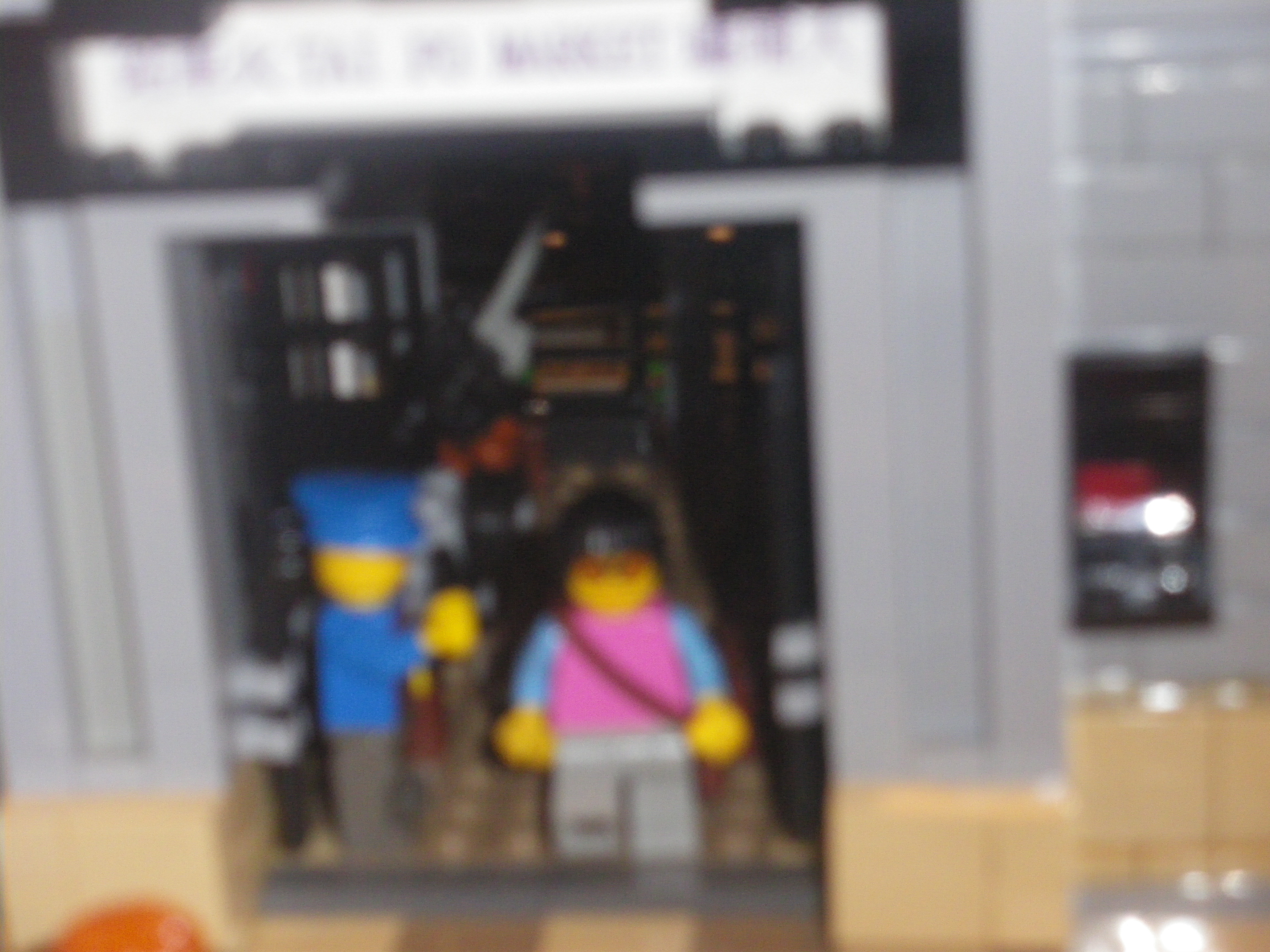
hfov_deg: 24.4
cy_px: 476
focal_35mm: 80
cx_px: 635
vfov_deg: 18.4
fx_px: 2935
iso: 400
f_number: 4.8
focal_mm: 14.1
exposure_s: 1/80
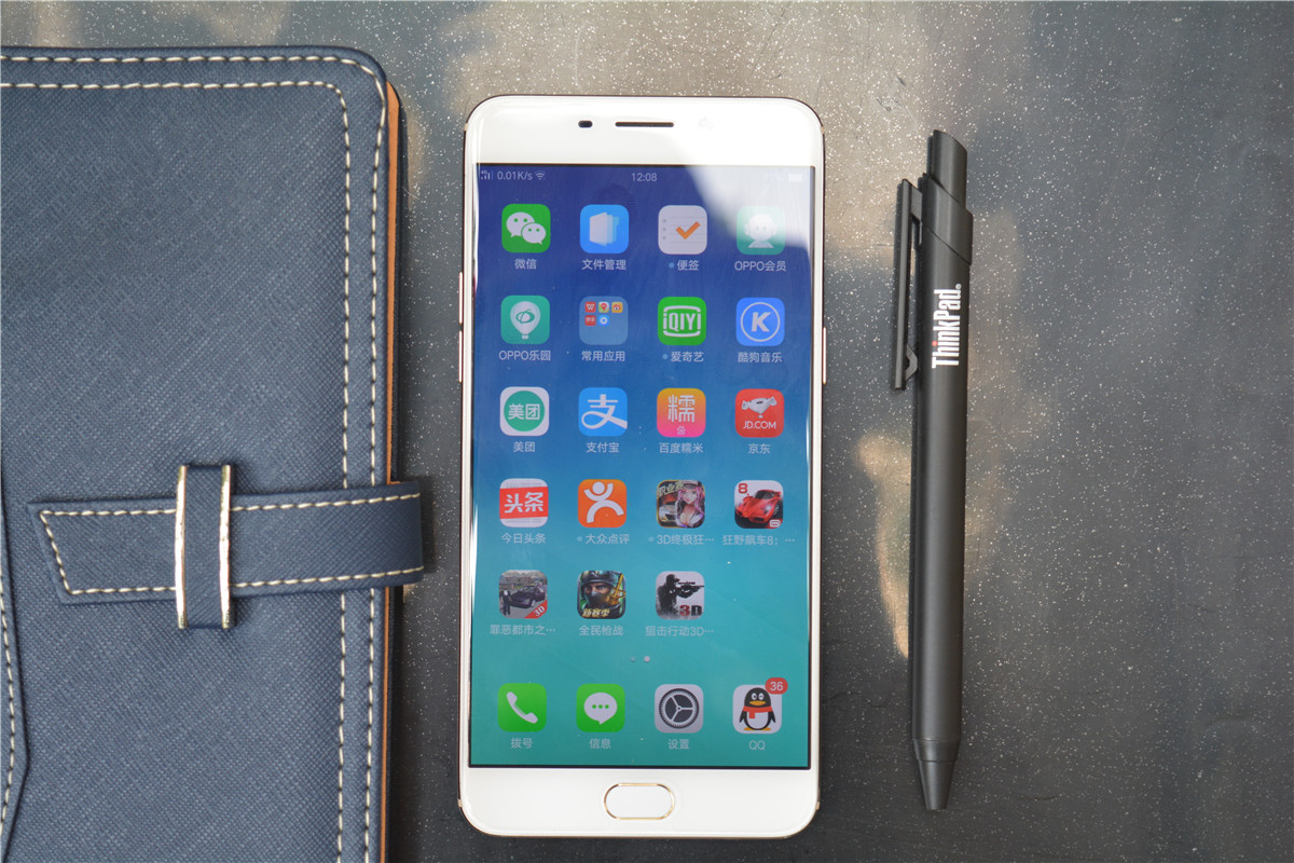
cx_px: 647
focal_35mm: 72
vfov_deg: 18.9
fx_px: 2588
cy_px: 432
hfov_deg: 28.1
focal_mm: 48
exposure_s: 1/125
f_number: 5.3
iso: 400
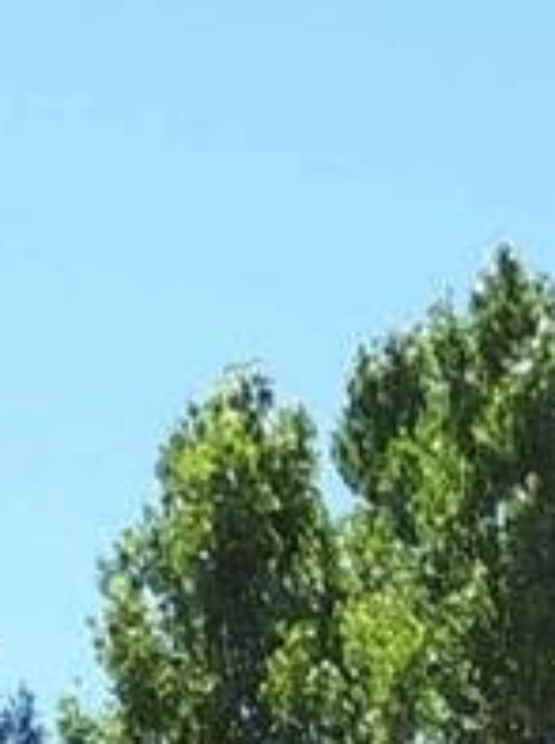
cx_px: 1023
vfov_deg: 9.1
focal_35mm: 183
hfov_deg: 7.8
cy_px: 2092
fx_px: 3925
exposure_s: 1/1000
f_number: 3
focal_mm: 4.3
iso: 100
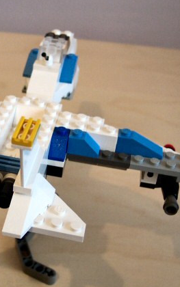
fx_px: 462
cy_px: 144
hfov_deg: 21.6
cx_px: 26
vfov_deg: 34.5
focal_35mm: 59
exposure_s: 1/30
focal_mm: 8
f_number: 2.8
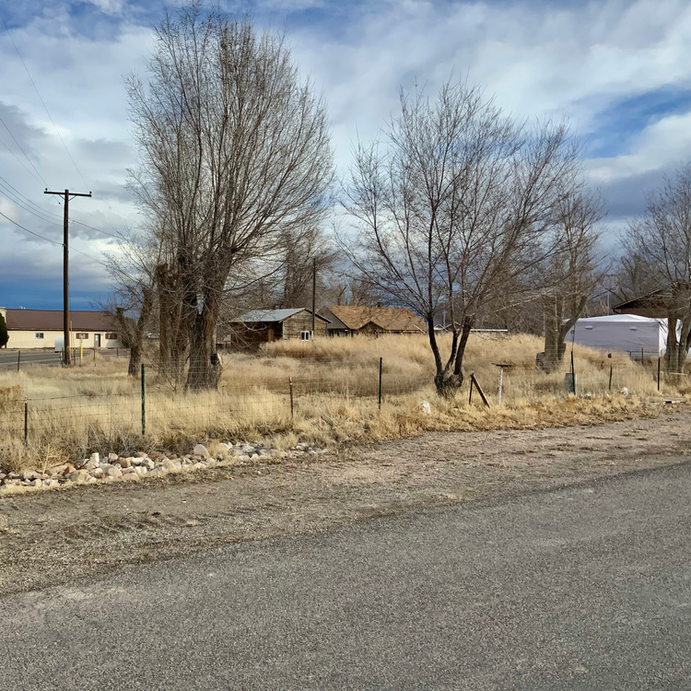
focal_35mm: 35
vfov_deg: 47.2
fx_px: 790
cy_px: 345
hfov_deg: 46.9
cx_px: 268
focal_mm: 3
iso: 16
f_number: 1.8
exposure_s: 1/1848
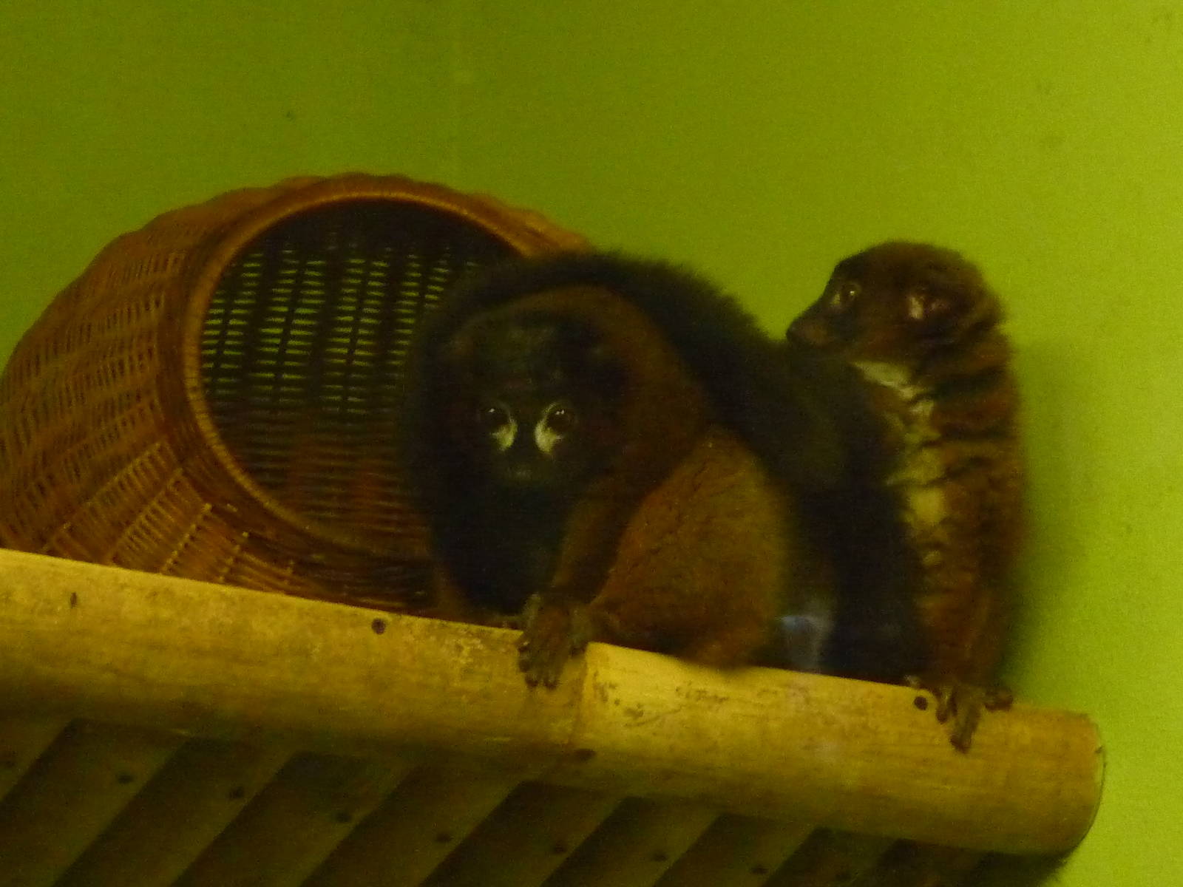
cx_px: 592
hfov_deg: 9.2
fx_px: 7348
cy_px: 444
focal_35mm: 215
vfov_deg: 6.9
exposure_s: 1/20
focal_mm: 21.8
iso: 800
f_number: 4.7
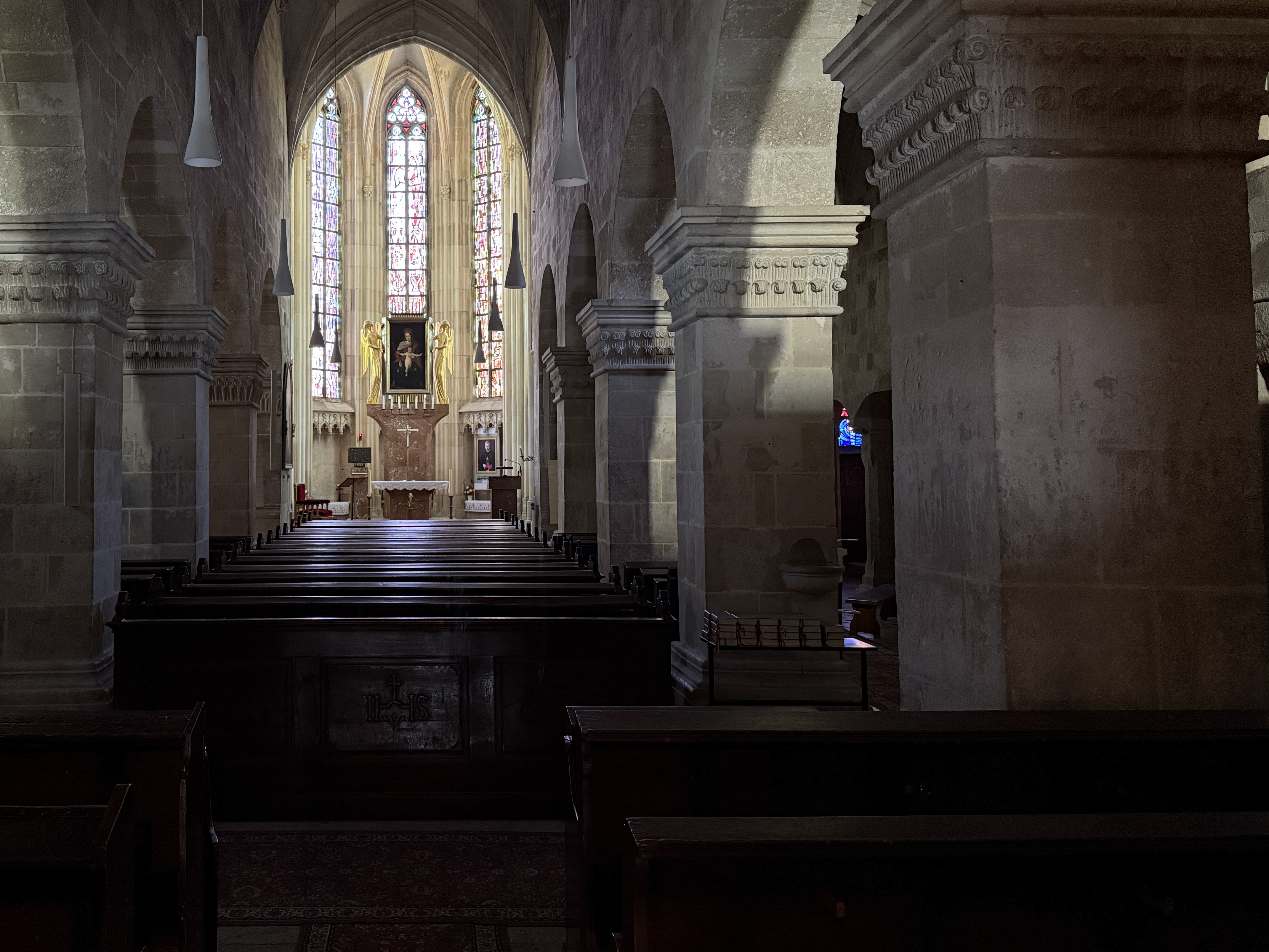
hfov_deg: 55.7
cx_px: 430
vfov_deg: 44.0
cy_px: 401
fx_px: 1173
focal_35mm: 32
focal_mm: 6.76
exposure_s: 1/33
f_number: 1.78
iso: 1000
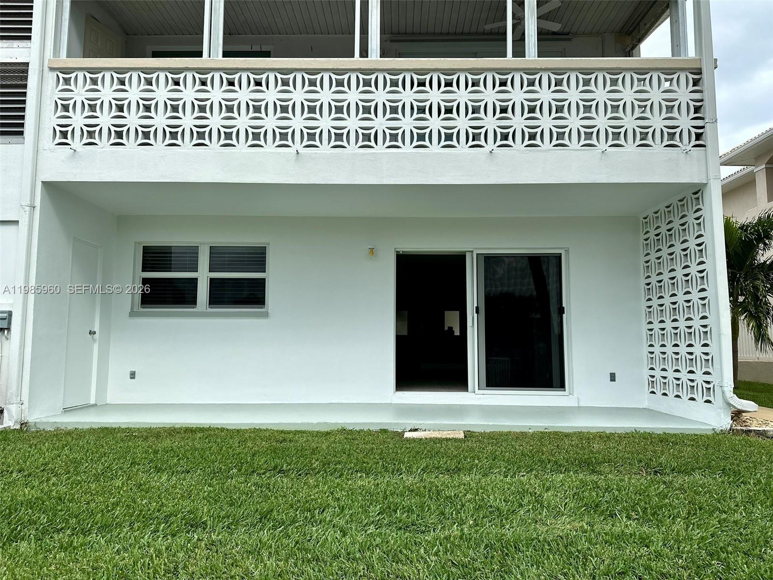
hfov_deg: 71.6
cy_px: 290
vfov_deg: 56.8
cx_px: 386
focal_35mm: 24
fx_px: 536
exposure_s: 1/2809
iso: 80
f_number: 1.78
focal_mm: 6.86
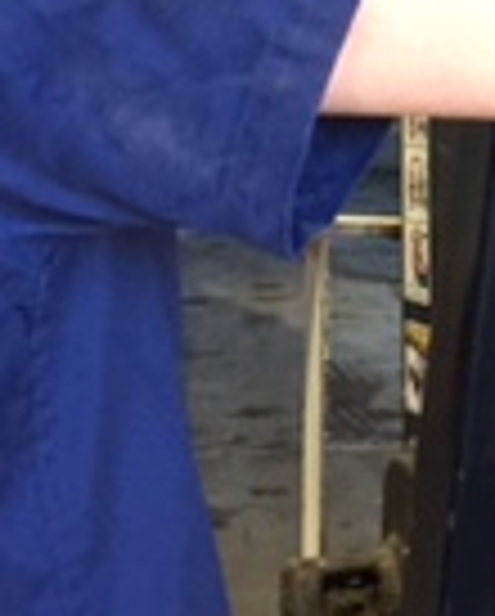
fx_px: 2412
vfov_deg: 13.9
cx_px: 706
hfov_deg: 11.3
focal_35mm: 132
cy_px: -238
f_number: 2.2
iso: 125
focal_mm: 4.15
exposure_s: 1/30
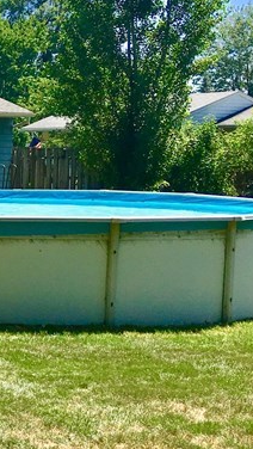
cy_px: 277
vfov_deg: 24.7
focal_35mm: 86
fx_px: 1024
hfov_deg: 12.7
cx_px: -218
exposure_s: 1/1672
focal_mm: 4.15
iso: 25
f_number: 2.2
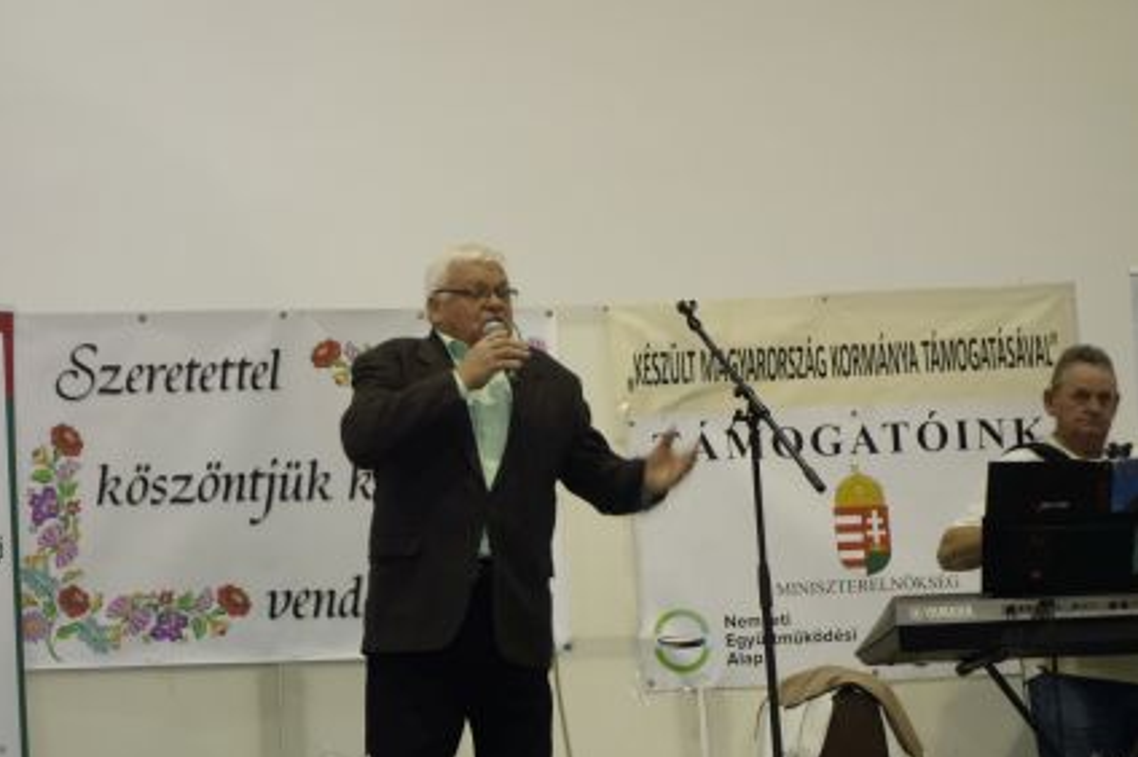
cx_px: 470
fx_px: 3727
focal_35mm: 118
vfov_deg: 11.6
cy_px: 444
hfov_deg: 17.3
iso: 800
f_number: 4.9
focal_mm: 37.1
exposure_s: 1/40
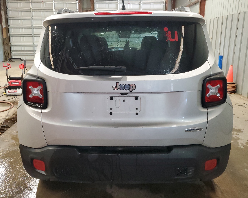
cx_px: 124
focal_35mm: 30
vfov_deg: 48.4
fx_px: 220
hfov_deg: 58.8
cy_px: 91
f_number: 1.5
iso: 314
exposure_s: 1/60.2
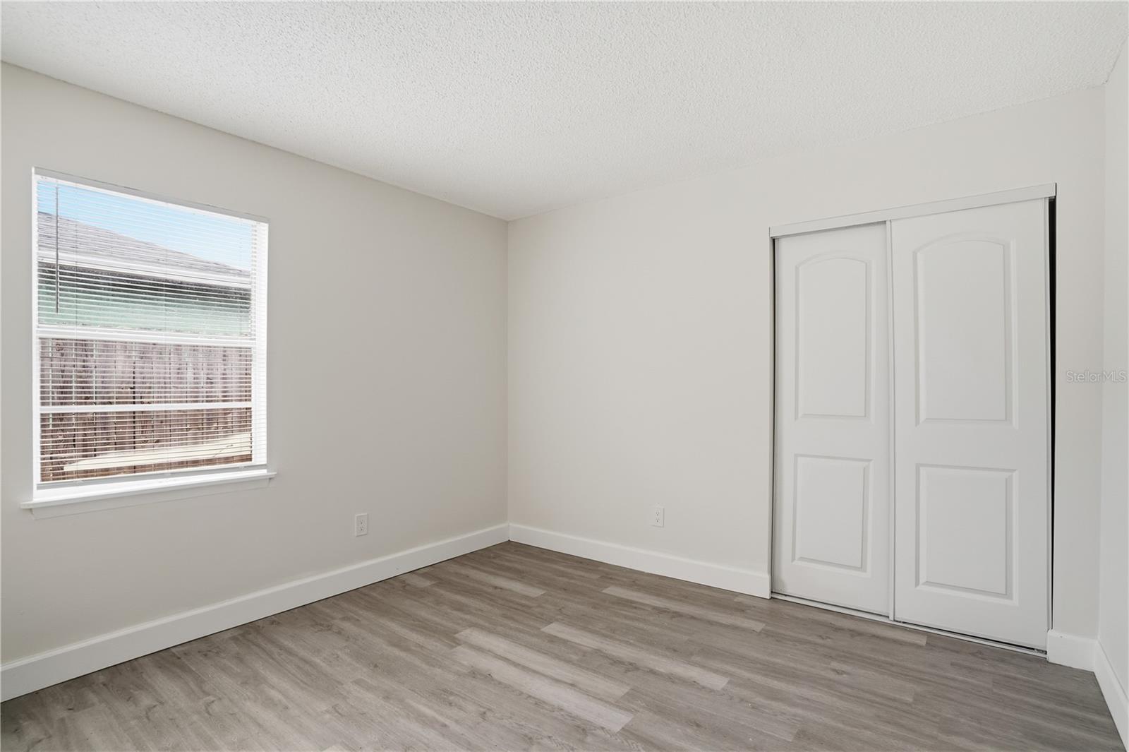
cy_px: 376
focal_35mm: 17
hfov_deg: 93.3
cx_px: 564
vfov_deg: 70.4
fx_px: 533
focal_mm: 17
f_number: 6.3
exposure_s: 1/250
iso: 500
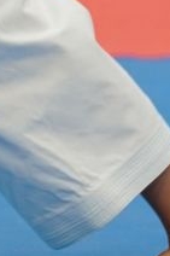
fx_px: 8201
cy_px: -309
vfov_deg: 1.8
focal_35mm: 1156
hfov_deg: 1.2
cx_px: -169
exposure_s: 1/500
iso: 800
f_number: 2.8
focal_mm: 136
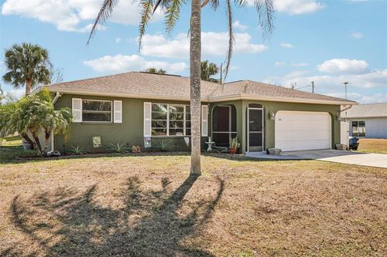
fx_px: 322
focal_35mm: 30
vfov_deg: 43.6
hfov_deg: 61.9
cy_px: 128
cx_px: 194
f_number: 8
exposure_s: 1/640
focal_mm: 30
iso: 400
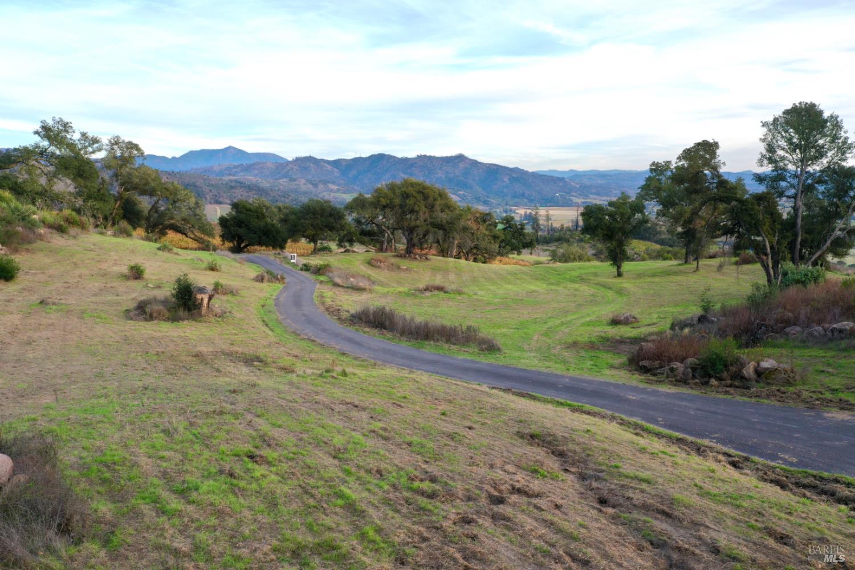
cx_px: 428
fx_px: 665
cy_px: 285
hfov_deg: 65.5
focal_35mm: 28
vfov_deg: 46.4
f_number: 6.3
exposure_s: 1/60
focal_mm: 10.26
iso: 100
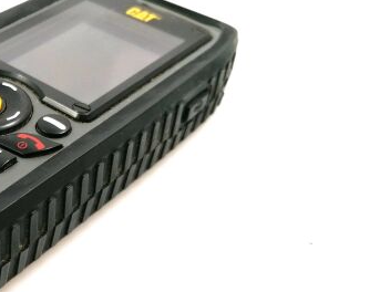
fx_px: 665
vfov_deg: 24.8
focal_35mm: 59
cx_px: -16
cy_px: 139
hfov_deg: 30.0
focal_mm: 4.75
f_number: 1.8
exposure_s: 1/100
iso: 64
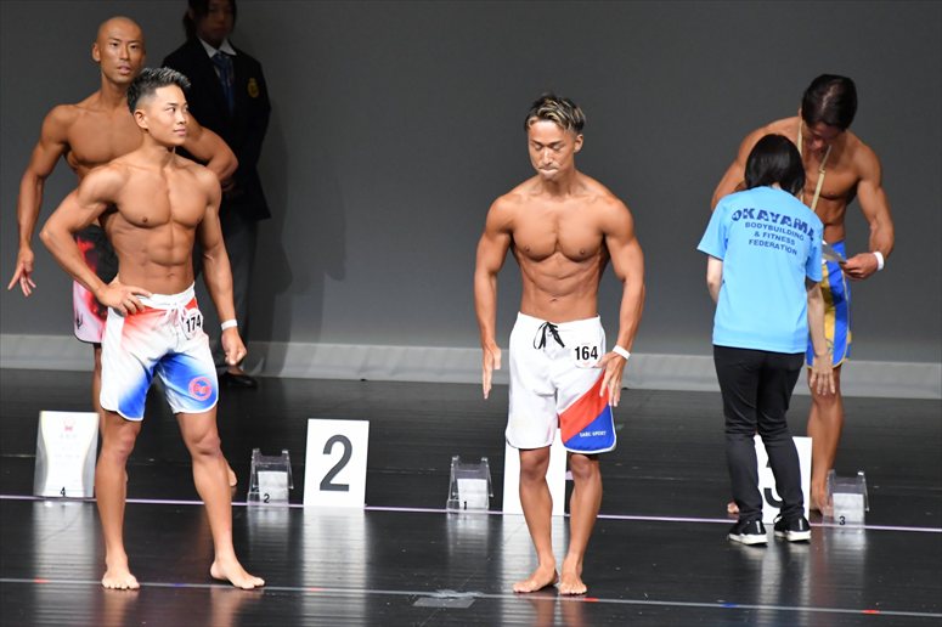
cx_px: 471
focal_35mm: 345
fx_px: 9023
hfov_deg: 6.0
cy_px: 314
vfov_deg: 4.0
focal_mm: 230
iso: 5000
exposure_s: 1/400
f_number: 5.6
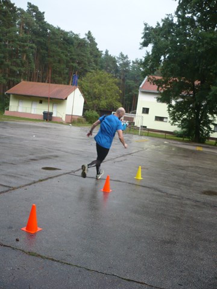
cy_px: 144
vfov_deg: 52.6
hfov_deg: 40.7
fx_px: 293
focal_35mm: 35
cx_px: 108
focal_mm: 5.8
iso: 125
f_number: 2.8
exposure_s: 1/125
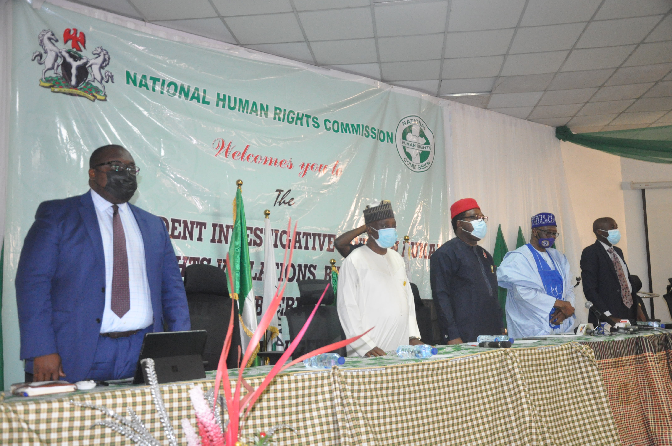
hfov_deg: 51.3
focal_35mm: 38
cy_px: 223
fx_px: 699
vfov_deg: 35.4
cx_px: 336
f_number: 5.6
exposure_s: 1/60
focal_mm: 25
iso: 2500
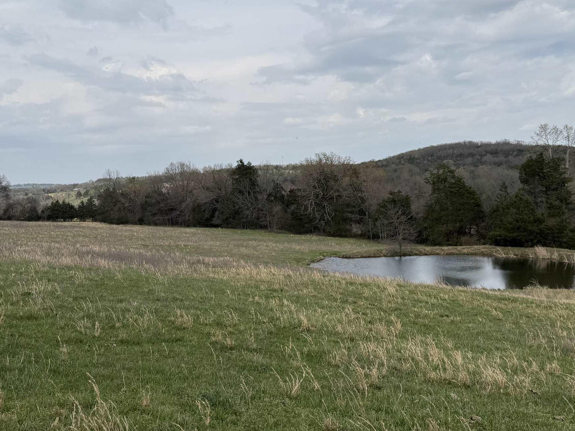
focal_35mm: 42
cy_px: 181
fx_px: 698
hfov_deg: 44.8
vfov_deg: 34.3
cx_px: 269
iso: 80
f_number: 1.78
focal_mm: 6.76
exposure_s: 1/7353
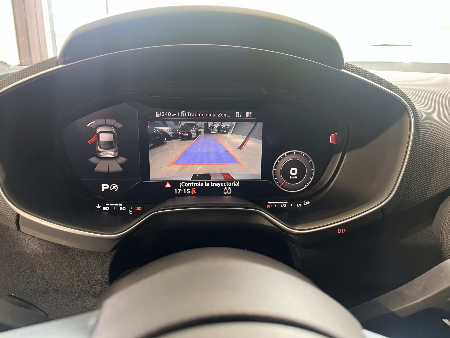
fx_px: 338
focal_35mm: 26
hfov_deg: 67.3
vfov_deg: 53.1
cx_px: 225
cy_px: 169
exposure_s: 1/57
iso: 250
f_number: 1.6
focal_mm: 5.1
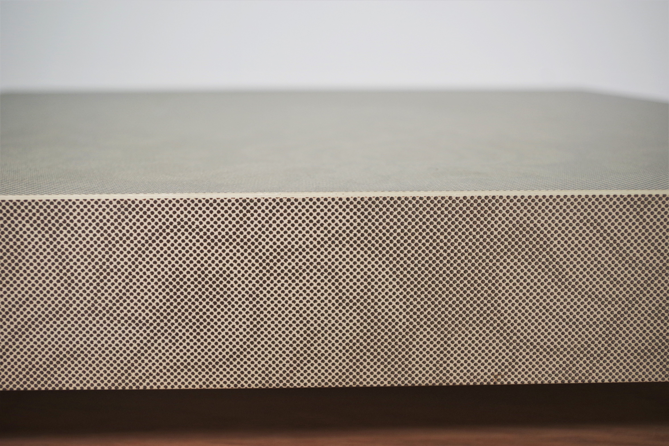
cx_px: 334
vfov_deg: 31.9
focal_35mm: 42
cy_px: 223
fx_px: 780
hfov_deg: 46.4
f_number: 4
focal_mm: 28.13
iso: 400
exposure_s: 1/60
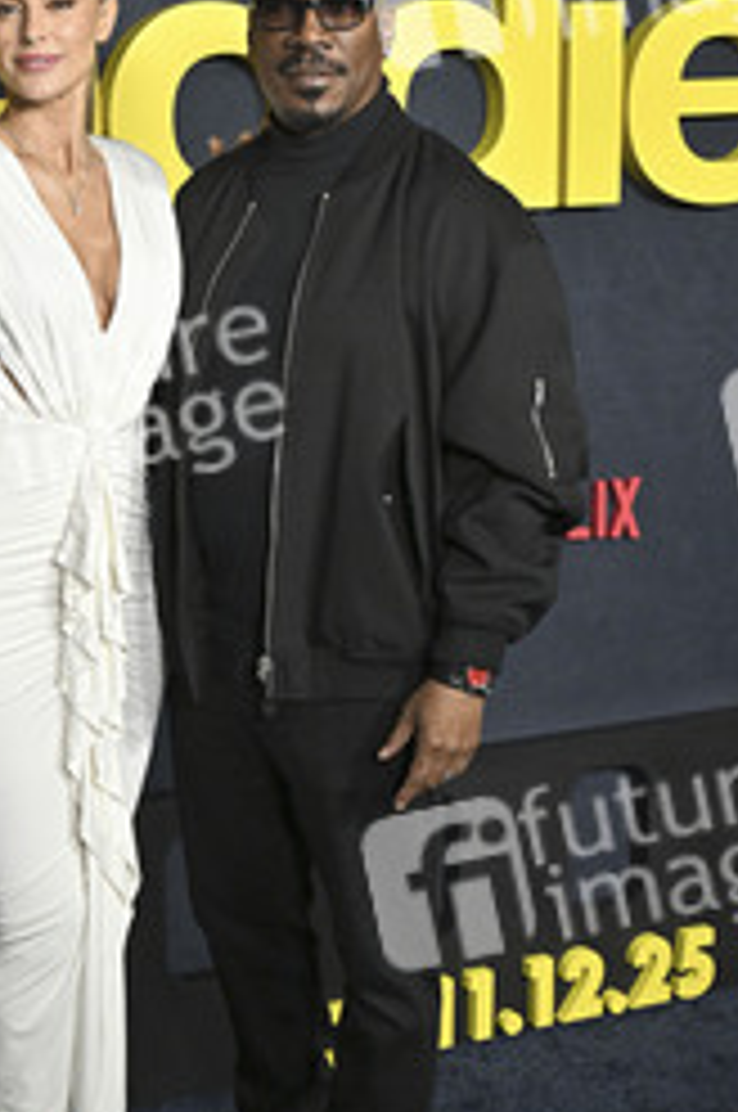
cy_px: 639
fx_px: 2097
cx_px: 184
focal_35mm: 68
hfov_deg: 19.8
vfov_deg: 29.6
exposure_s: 1/320
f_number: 5.6
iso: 2500
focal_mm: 42
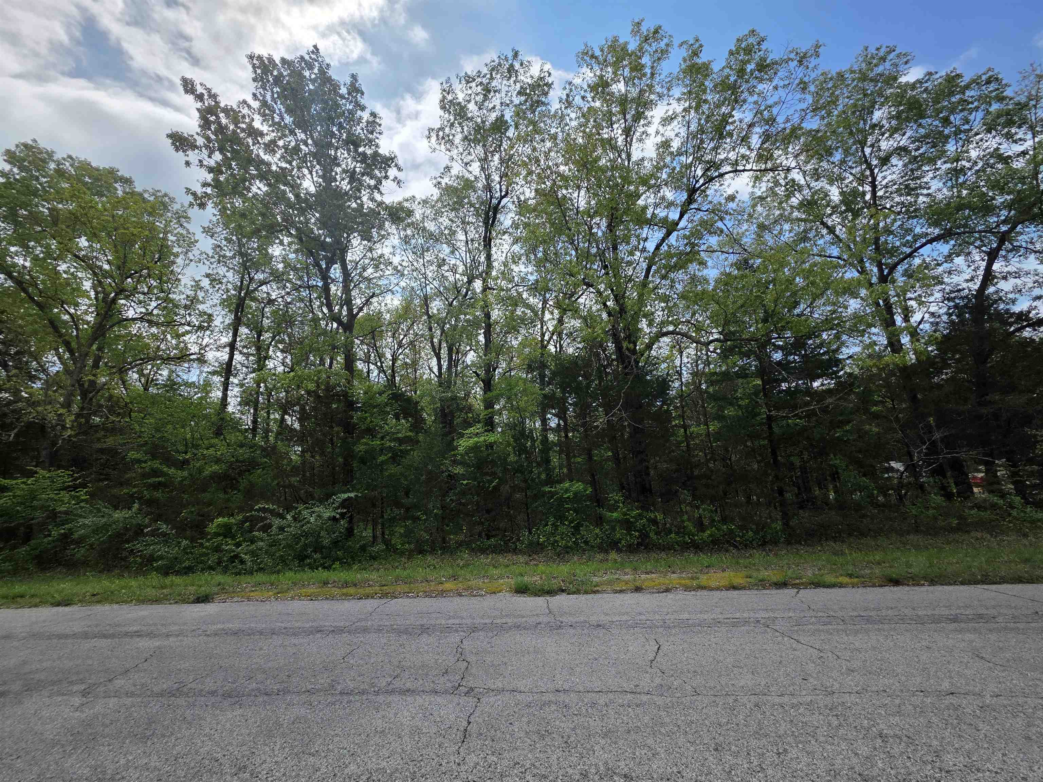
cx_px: 522
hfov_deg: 106.2
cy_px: 391
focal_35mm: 13
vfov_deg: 89.9
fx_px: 392
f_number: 1.9
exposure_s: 1/2693
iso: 40
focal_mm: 2.2
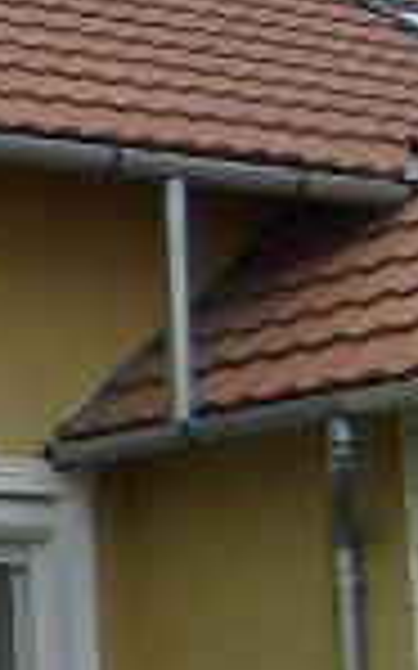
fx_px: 2718
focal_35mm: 149
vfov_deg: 14.0
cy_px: 549
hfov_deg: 7.5
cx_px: -908
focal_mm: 5.8
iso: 80
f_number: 7.1
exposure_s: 1/180
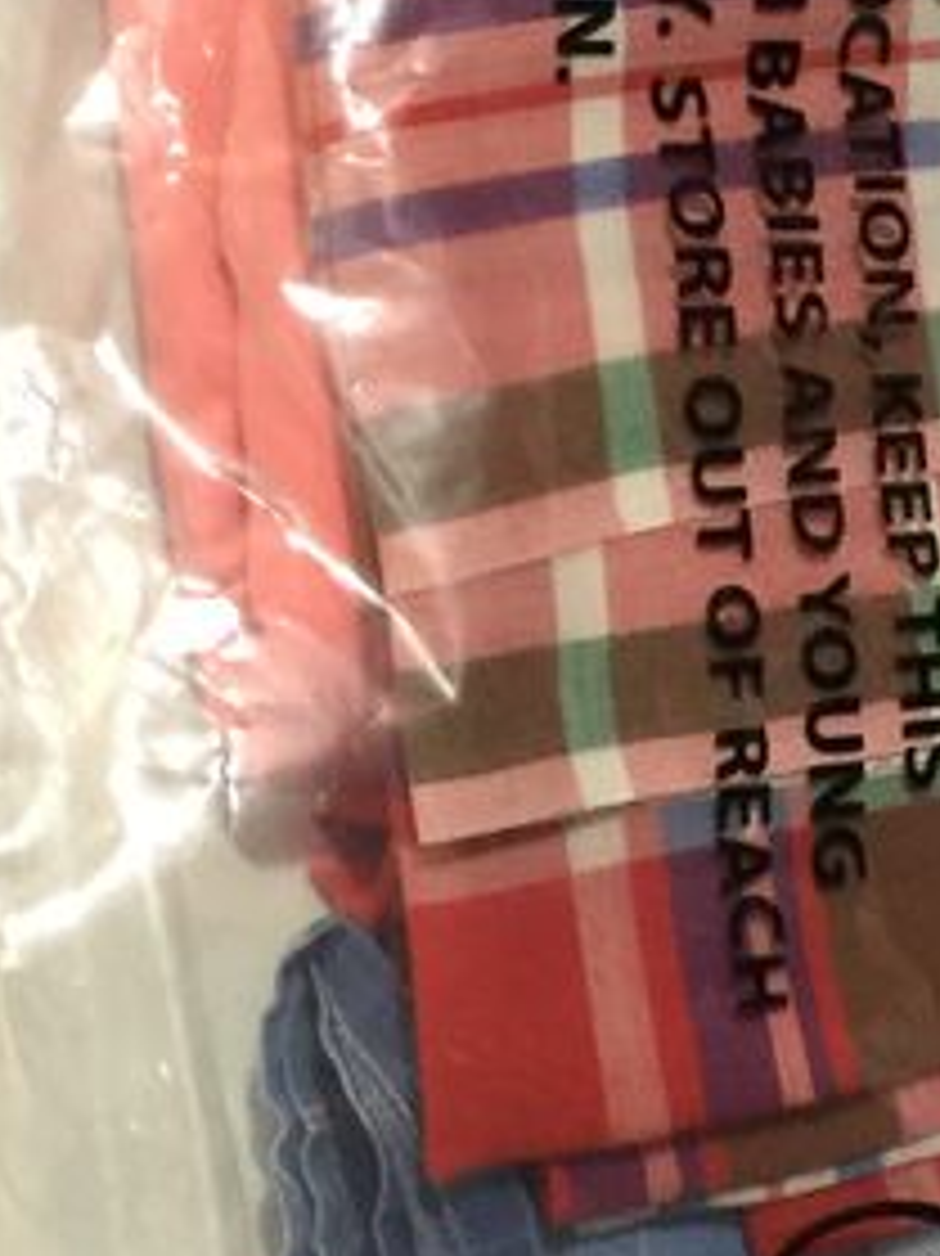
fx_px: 3768
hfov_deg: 14.1
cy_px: 608
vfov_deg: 18.9
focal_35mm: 104
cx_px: 774
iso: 100
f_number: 2.2
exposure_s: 1/10
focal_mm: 4.15
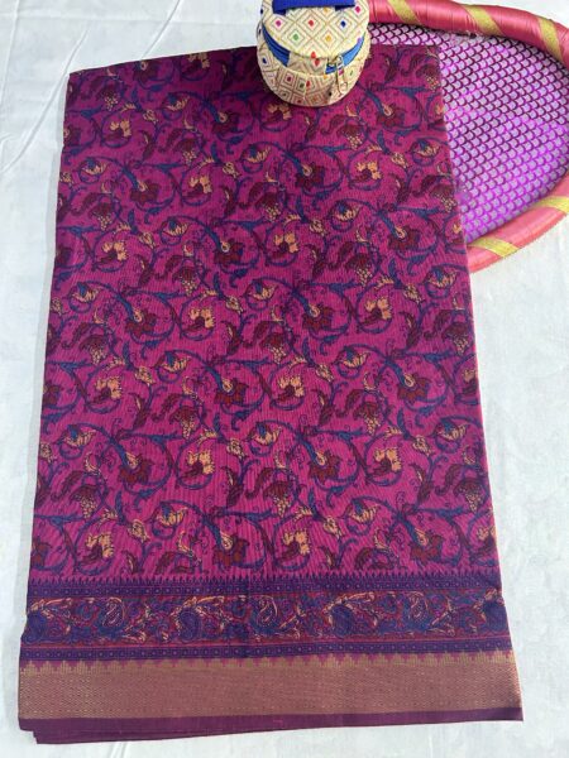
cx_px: 284
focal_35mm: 26
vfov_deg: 67.3
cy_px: 379
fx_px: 570
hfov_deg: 53.1
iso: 160
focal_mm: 5.7
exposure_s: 1/50
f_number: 1.5
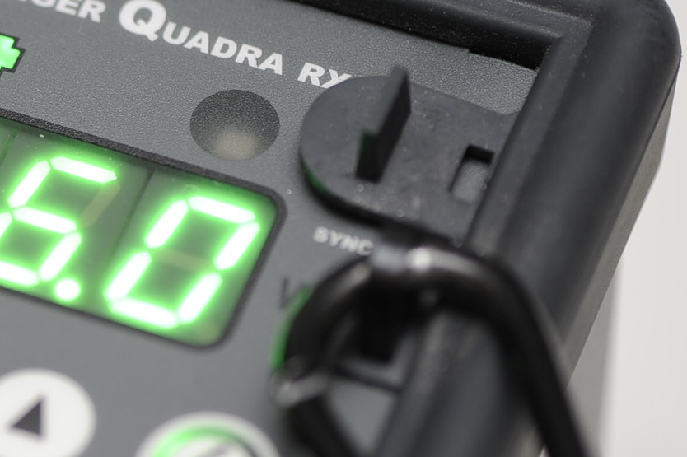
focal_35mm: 268
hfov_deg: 7.6
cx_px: -137
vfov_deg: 5.1
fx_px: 5111
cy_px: 198
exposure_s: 1/30
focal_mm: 105
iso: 200
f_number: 4
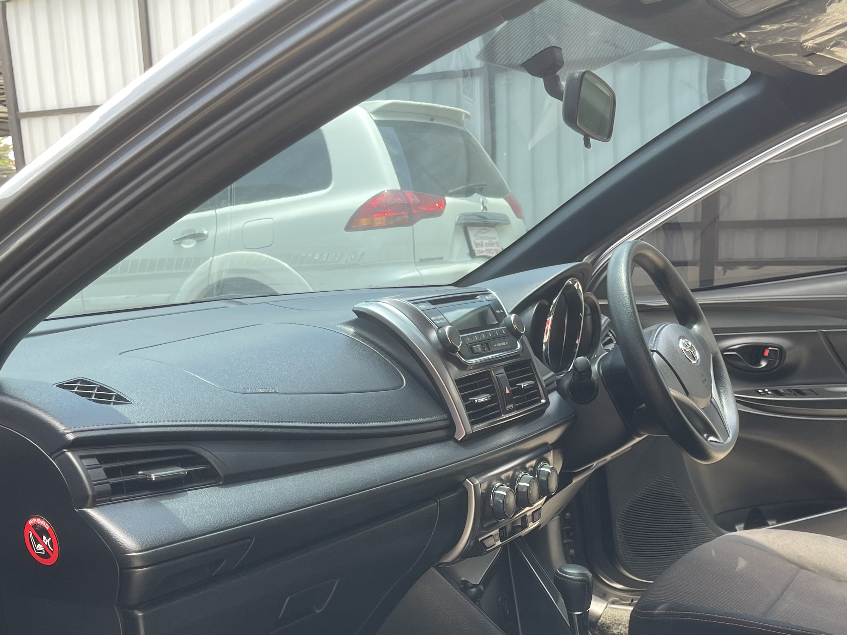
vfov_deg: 33.2
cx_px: 453
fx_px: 1028
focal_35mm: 42
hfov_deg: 44.8
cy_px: 525
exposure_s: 1/126
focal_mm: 5.1
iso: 32
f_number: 1.6
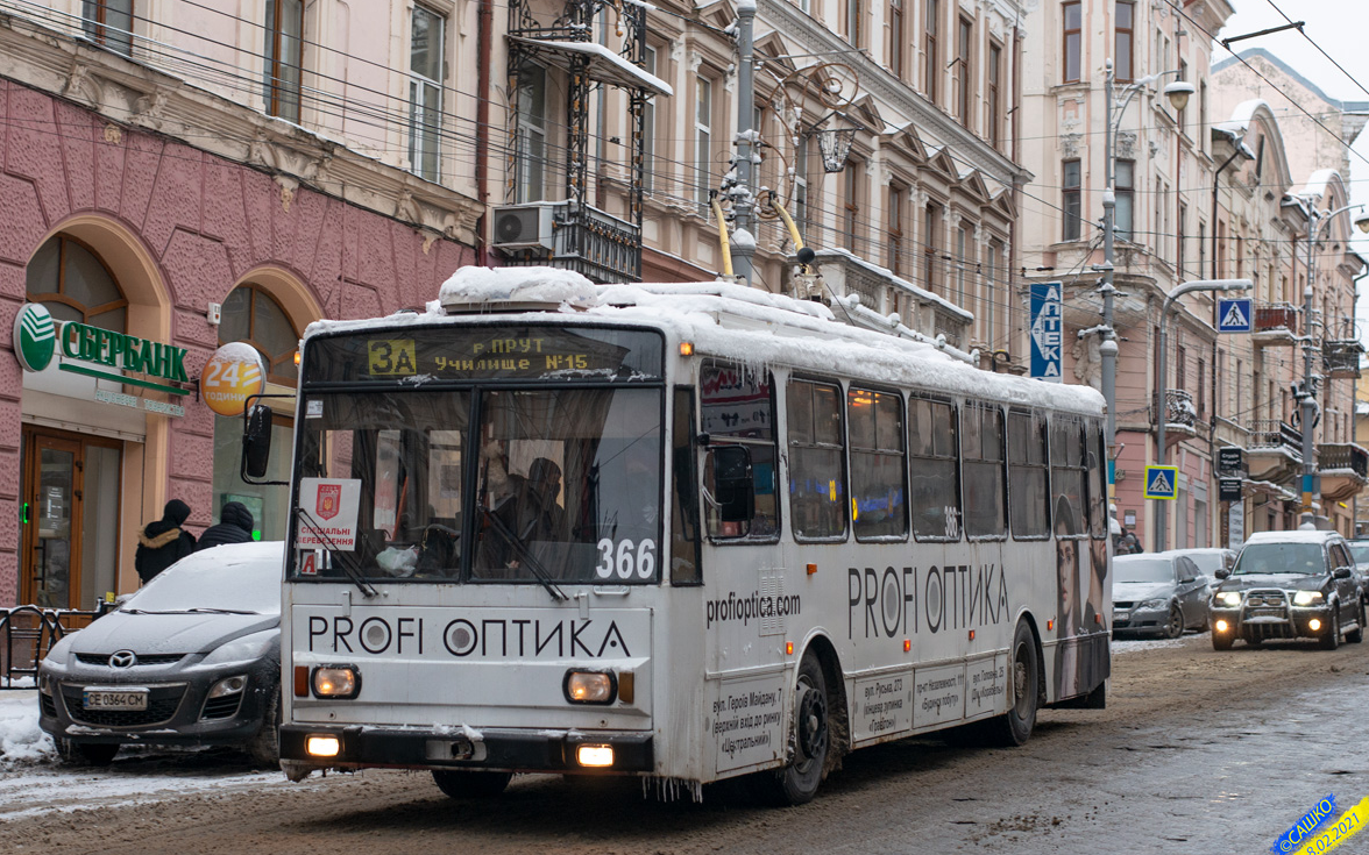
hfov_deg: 38.9
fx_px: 1940
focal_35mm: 52
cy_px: 412
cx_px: 688
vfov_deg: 24.9
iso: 500
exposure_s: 1/200
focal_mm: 50
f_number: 4
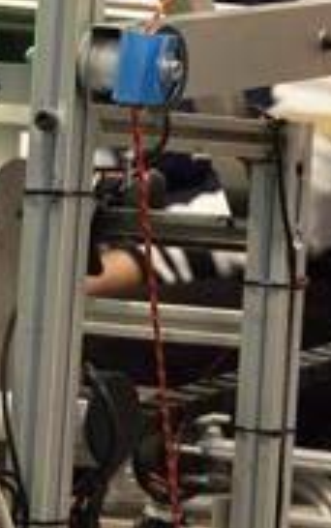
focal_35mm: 248
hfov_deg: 5.3
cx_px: 270
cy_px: 543
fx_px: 3574
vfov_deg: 8.4
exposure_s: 1/60
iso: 800
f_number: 5.3
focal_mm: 48
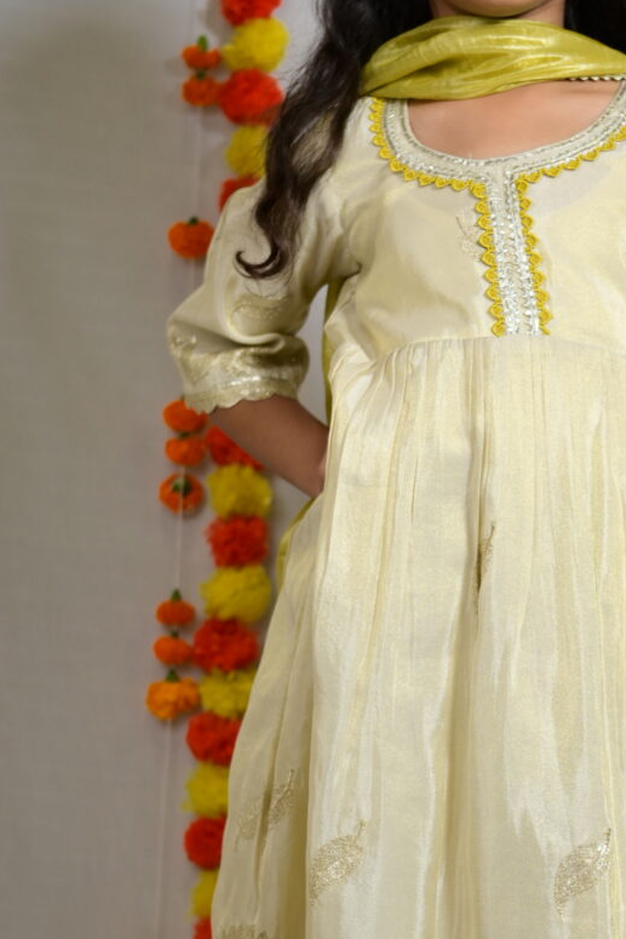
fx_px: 2424
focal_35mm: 93
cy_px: 630
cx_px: 619
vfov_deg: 21.8
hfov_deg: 14.5
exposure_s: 1/160
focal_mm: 40
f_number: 3.2
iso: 160
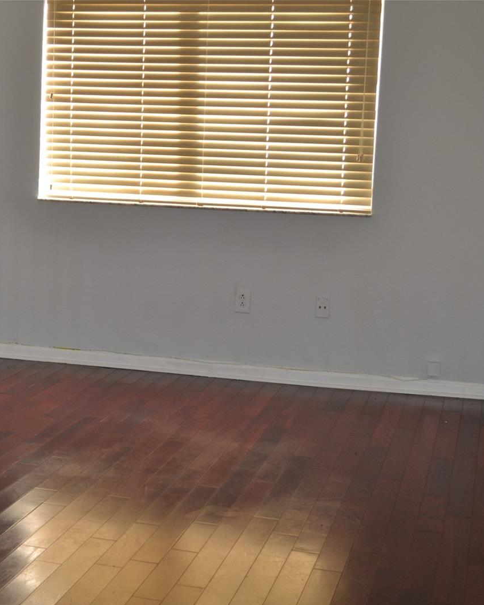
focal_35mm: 68
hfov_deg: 22.0
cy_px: 304
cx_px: 62
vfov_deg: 27.9
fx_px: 1218
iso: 500
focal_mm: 32
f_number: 4.8
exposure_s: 1/60
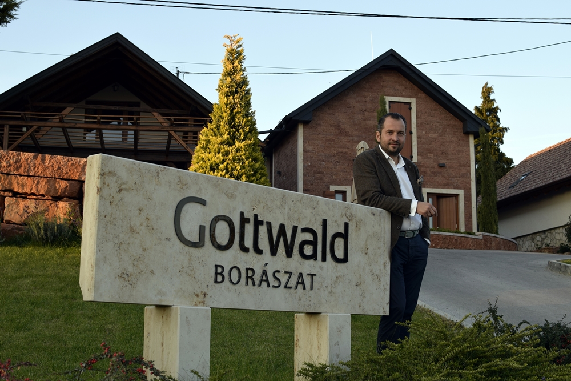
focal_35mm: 52
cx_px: 286
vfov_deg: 25.8
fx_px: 833
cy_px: 190
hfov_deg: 37.8
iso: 200
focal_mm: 35
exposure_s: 1/160
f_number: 6.3
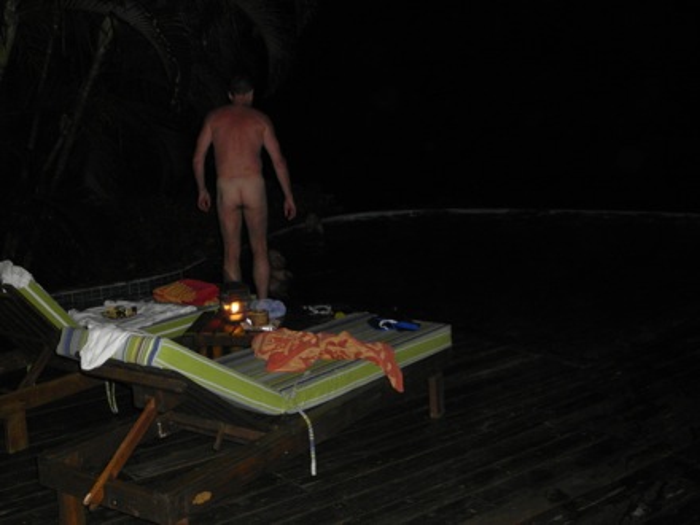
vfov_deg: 34.3
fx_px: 849
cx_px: 350
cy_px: 262
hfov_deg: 44.8
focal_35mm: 42
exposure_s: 1/45
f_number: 3.9
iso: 640
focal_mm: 7.8
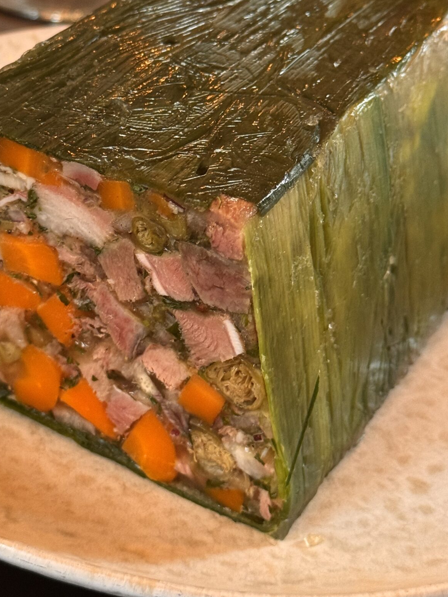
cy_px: 207
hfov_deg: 18.9
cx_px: 157
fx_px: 1346
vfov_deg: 24.9
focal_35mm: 78
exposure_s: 1/33
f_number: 1.78
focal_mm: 6.76
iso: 200
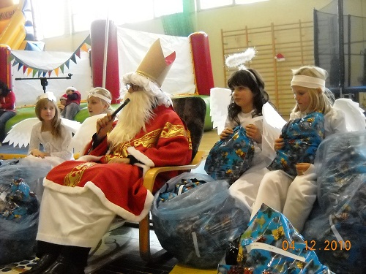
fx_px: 433
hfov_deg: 45.8
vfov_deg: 35.1
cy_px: 137
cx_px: 183
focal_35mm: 41
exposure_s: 1/84
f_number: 3.1
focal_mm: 6.72
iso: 800
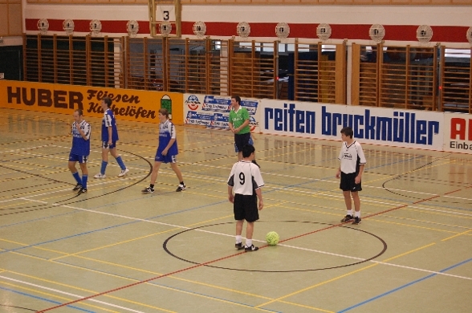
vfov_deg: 16.5
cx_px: 236
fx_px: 1080
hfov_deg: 24.7
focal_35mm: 82
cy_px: 156
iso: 1100
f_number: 5.6
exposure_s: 1/60
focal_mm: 55
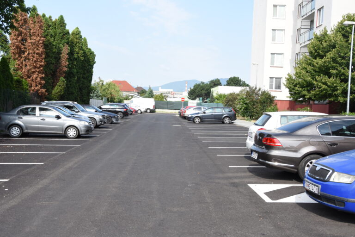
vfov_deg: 31.9
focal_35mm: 42
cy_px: 118
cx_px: 178
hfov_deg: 46.4
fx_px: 414
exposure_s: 1/500
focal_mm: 28
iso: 250
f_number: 6.3
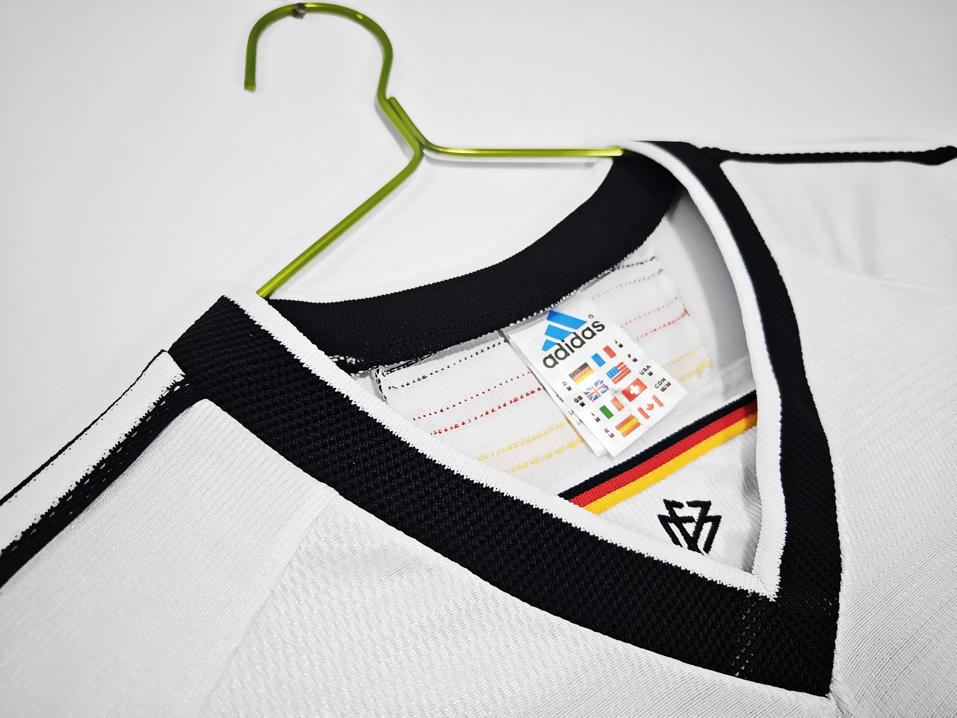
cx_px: 478
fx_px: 636
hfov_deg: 73.9
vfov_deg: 58.9
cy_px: 359
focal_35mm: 23
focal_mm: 8.67
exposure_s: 1/100
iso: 102
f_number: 1.75
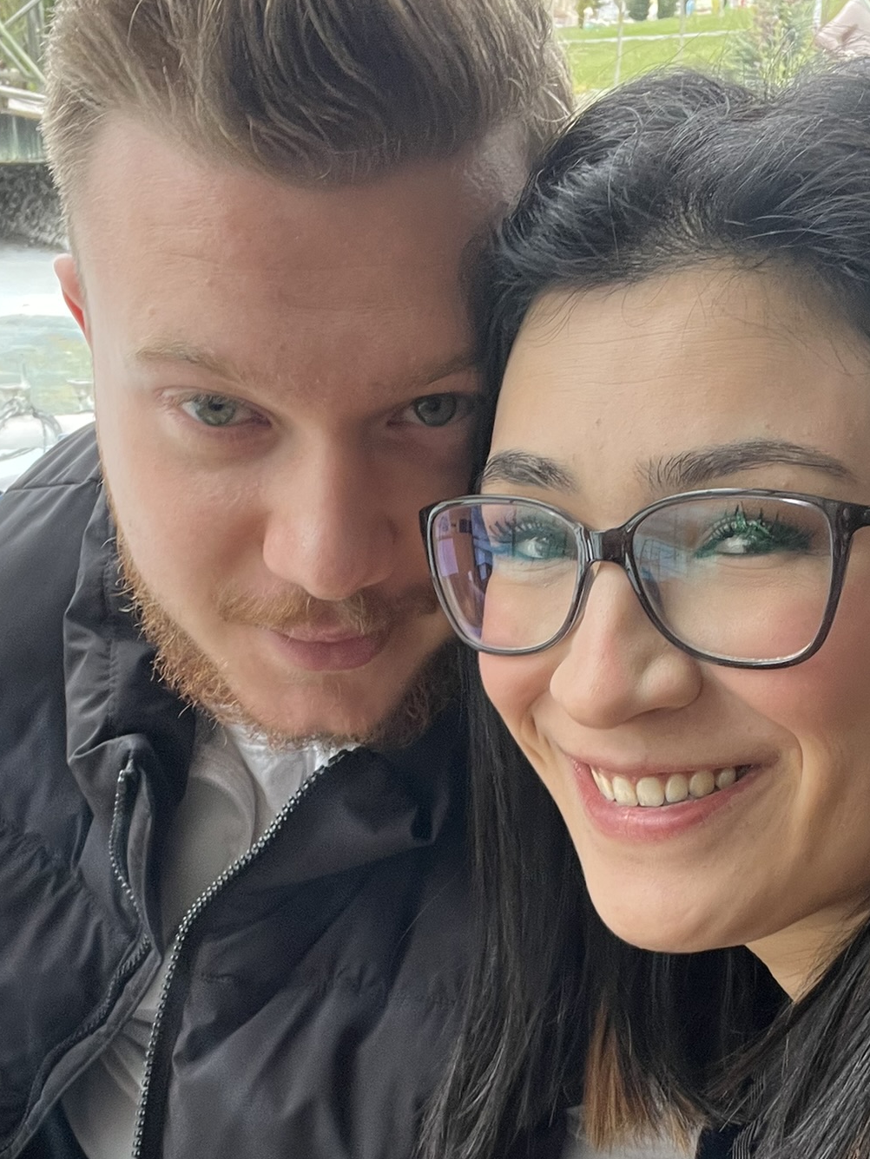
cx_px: 447
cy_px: 874
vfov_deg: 40.1
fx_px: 1541
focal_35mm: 46
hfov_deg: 31.5
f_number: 2.2
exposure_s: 1/60
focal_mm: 2.71
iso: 125
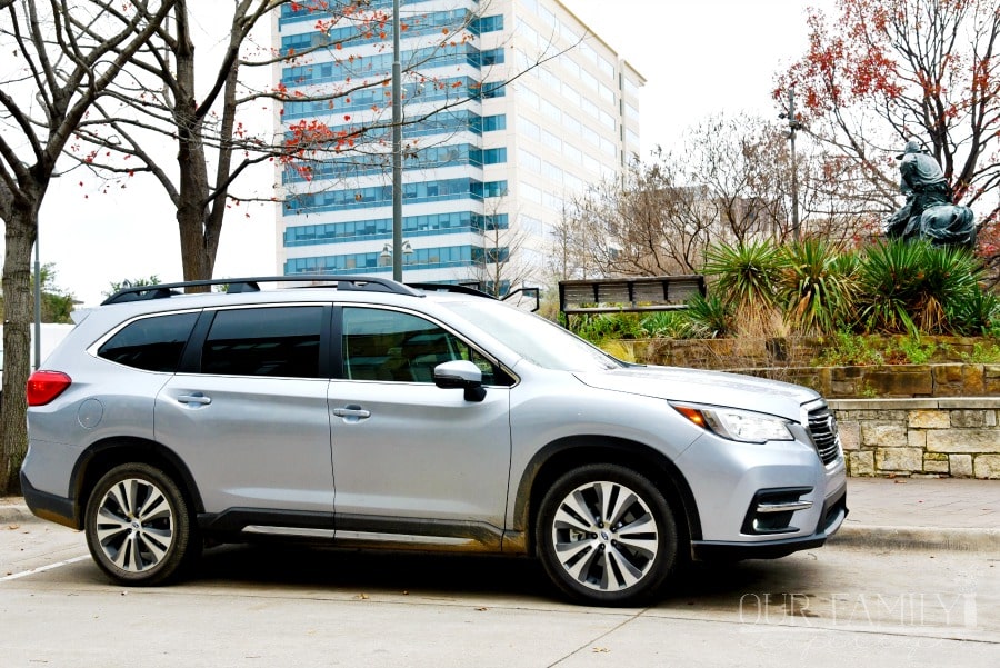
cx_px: 500
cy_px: 334
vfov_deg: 33.4
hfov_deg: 48.4
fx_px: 1112
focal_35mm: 40
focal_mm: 40
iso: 400
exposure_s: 1/160
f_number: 6.3
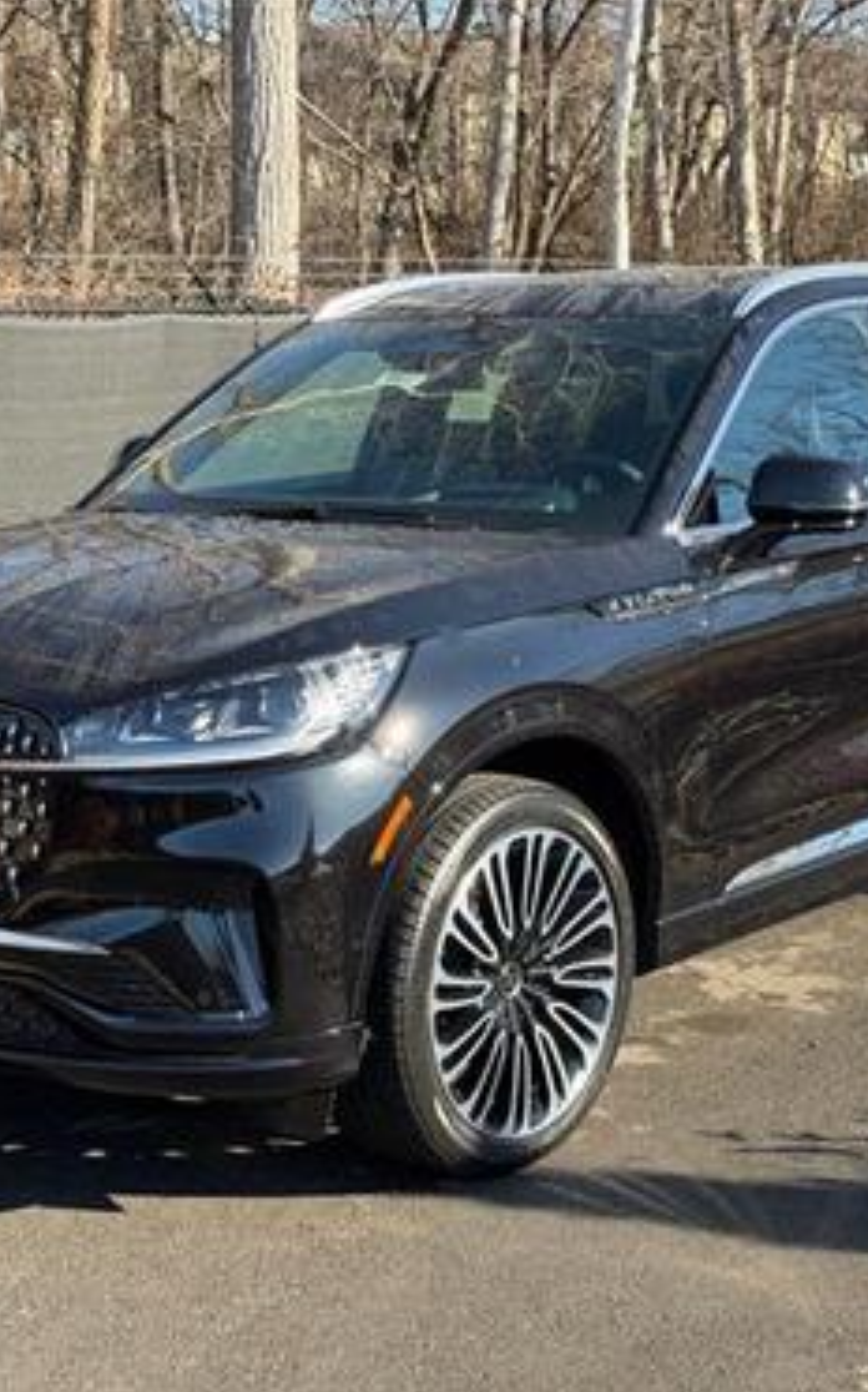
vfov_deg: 29.8
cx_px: 419
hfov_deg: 18.8
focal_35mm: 69
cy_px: 700
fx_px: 2616
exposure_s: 1/939
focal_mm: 6.76
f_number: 1.78
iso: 64
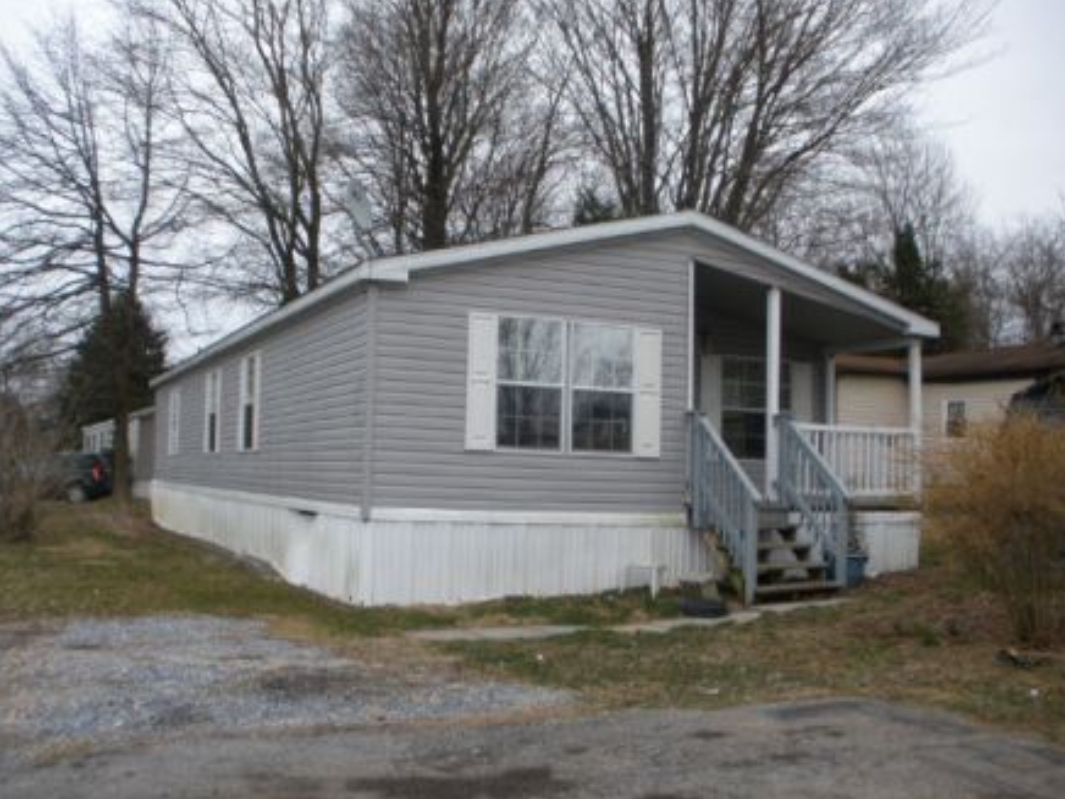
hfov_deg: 50.1
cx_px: 523
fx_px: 1138
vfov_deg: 38.7
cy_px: 393
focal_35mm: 37
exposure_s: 1/125
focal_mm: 6.3
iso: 80
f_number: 3.5
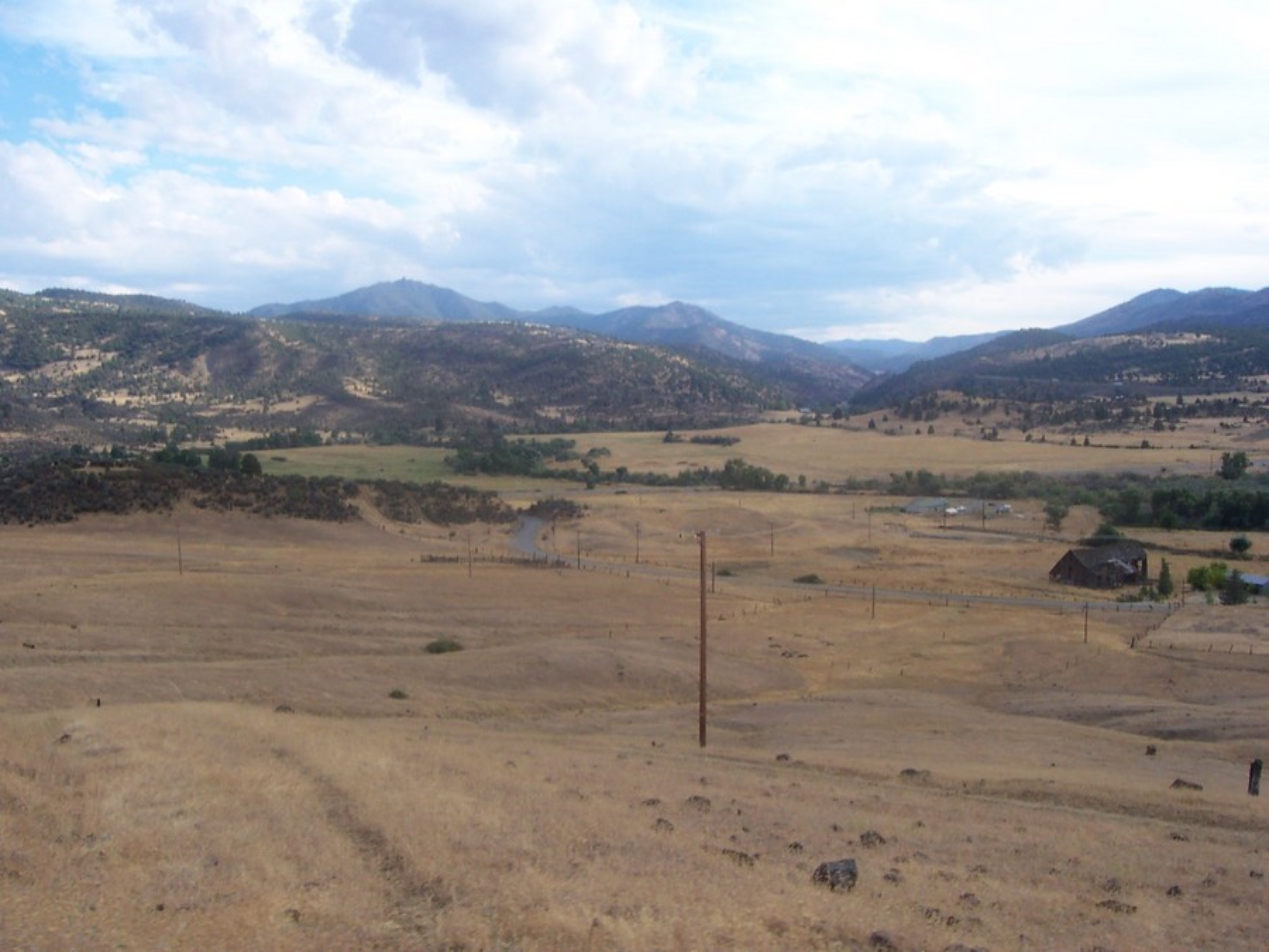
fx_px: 1356
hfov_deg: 50.1
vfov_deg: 38.7
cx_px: 634
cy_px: 476
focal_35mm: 37
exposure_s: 1/180
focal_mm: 5.6
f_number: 5.6
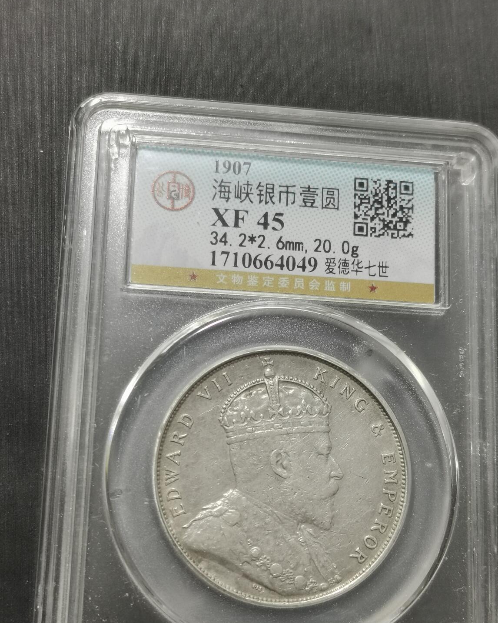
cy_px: 331
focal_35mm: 65
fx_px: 1198
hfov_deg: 23.5
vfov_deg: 29.1
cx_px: 266
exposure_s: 1/100
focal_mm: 5.58
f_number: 1.8
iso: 80
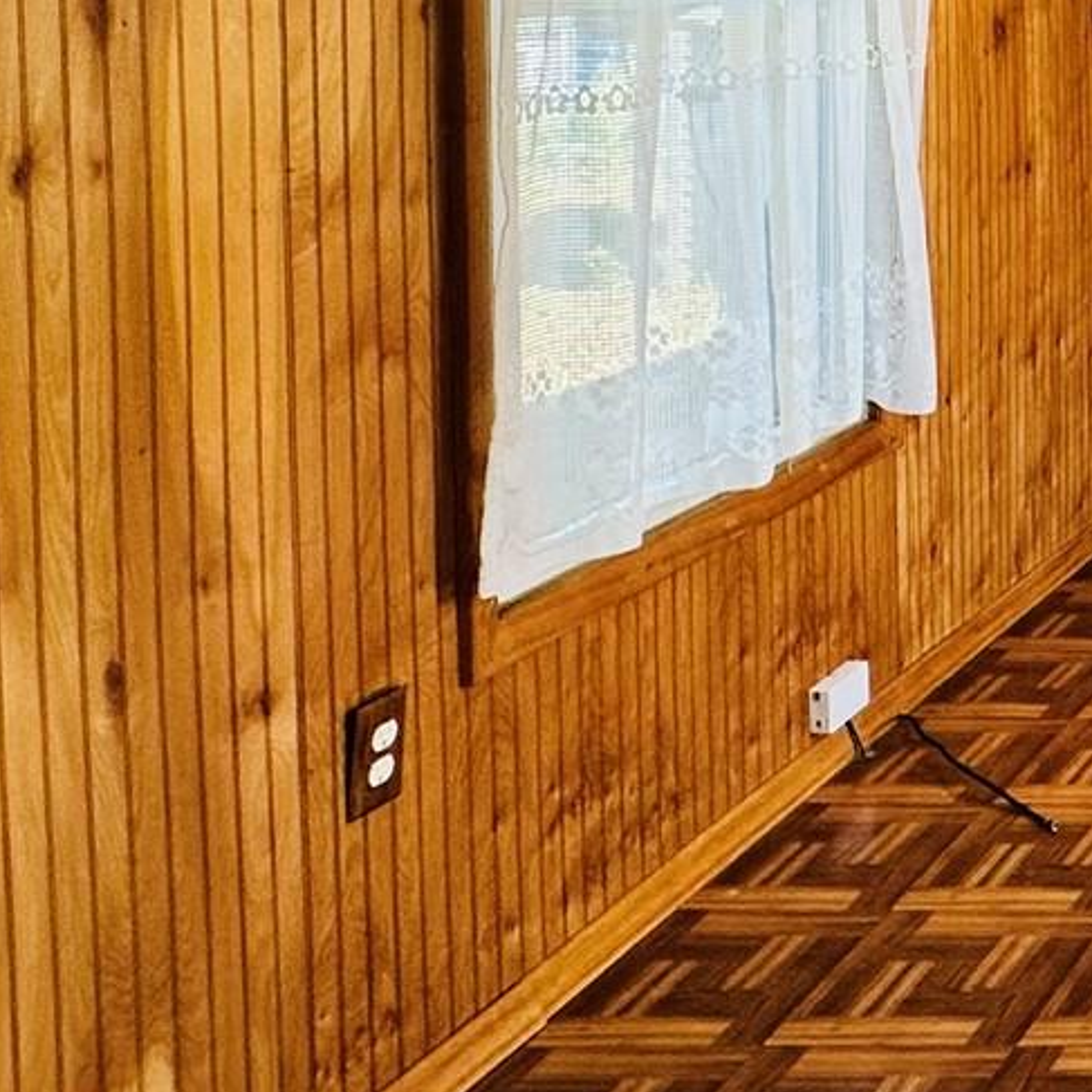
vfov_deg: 30.7
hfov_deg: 23.0
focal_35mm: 52
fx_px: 1856
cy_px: 34
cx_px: 1821
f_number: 2.2
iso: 80
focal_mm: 2.22
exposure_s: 1/99
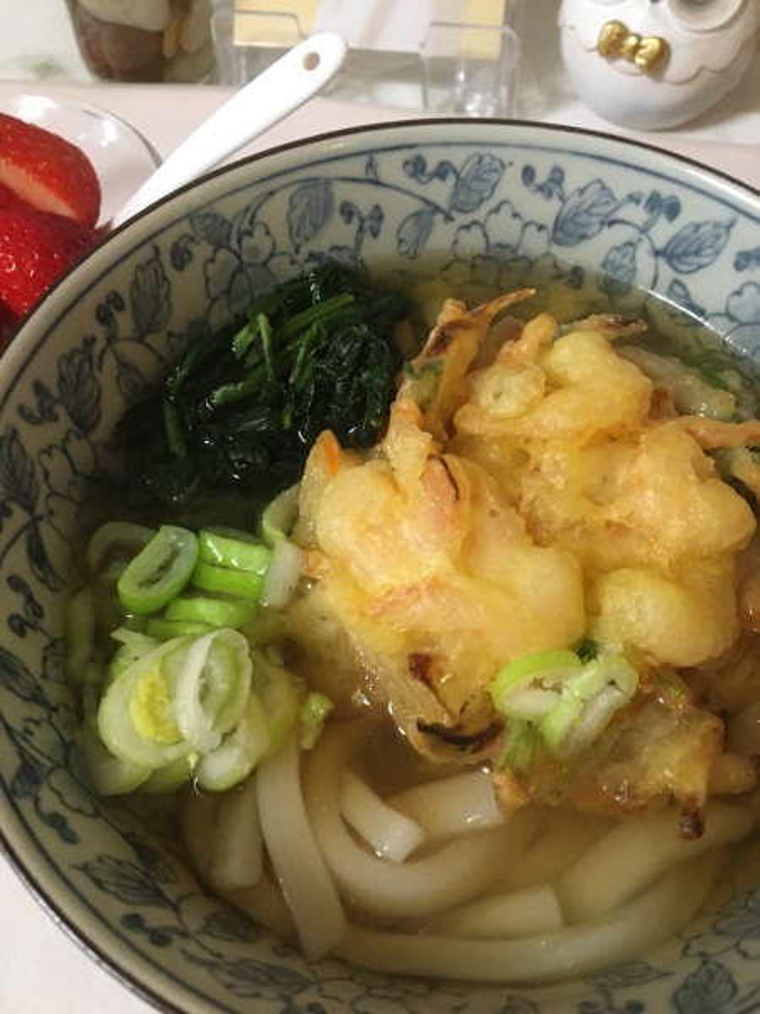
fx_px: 849
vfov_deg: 61.7
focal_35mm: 29
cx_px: 380
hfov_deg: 48.2
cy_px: 507
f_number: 2.2
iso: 200
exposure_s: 1/20
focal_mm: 4.15
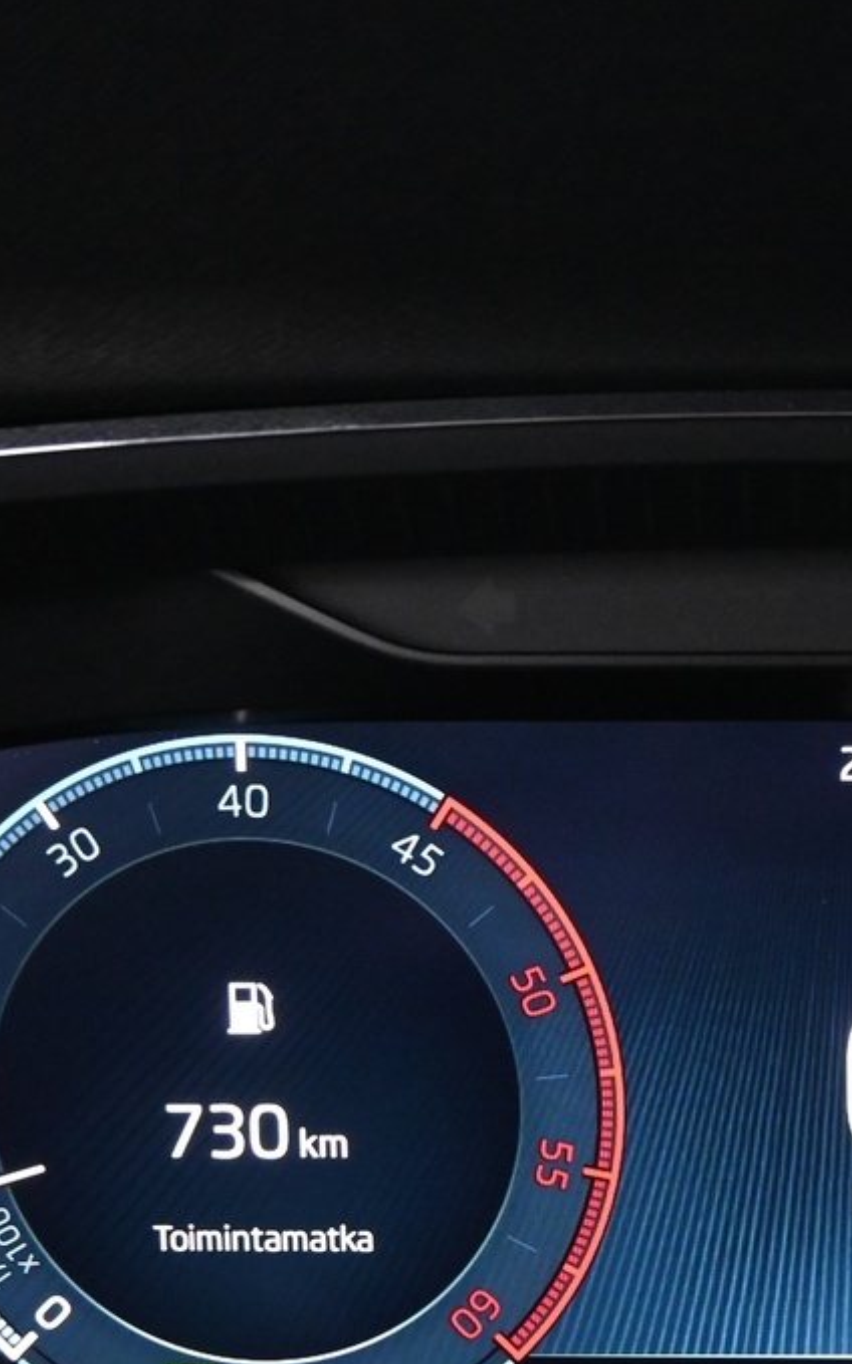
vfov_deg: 27.7
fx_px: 2714
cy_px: 1073
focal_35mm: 73
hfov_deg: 17.3
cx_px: 904
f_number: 3.8
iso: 2500
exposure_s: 1/15
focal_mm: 20
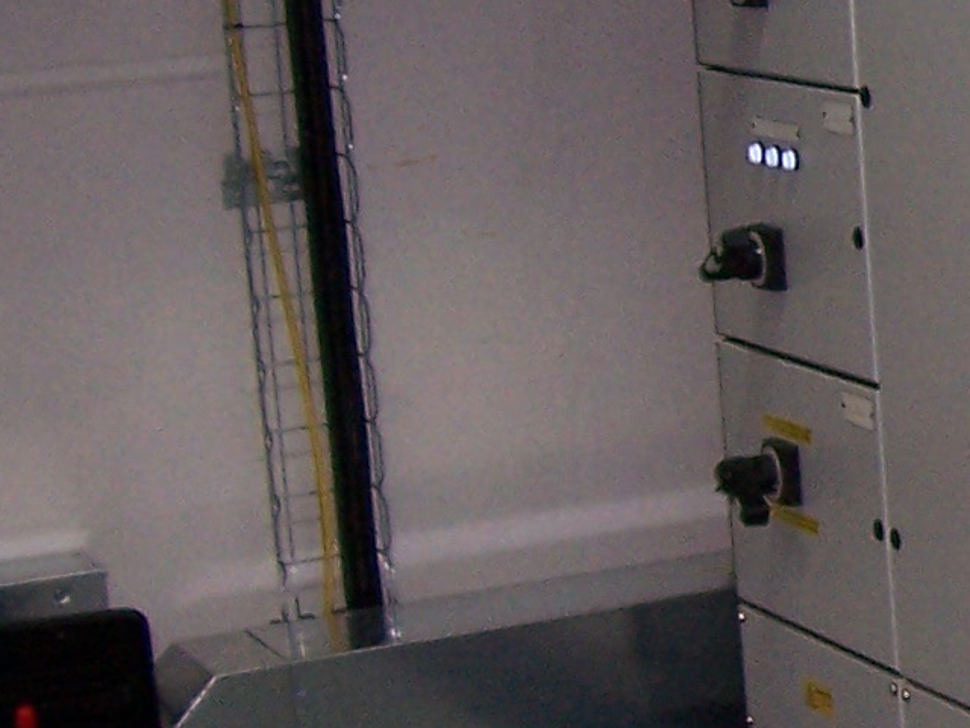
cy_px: 314
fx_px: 3811
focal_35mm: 136
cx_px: 1801
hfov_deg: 13.0
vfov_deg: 10.9
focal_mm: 5.6
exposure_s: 1/60
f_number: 2.7
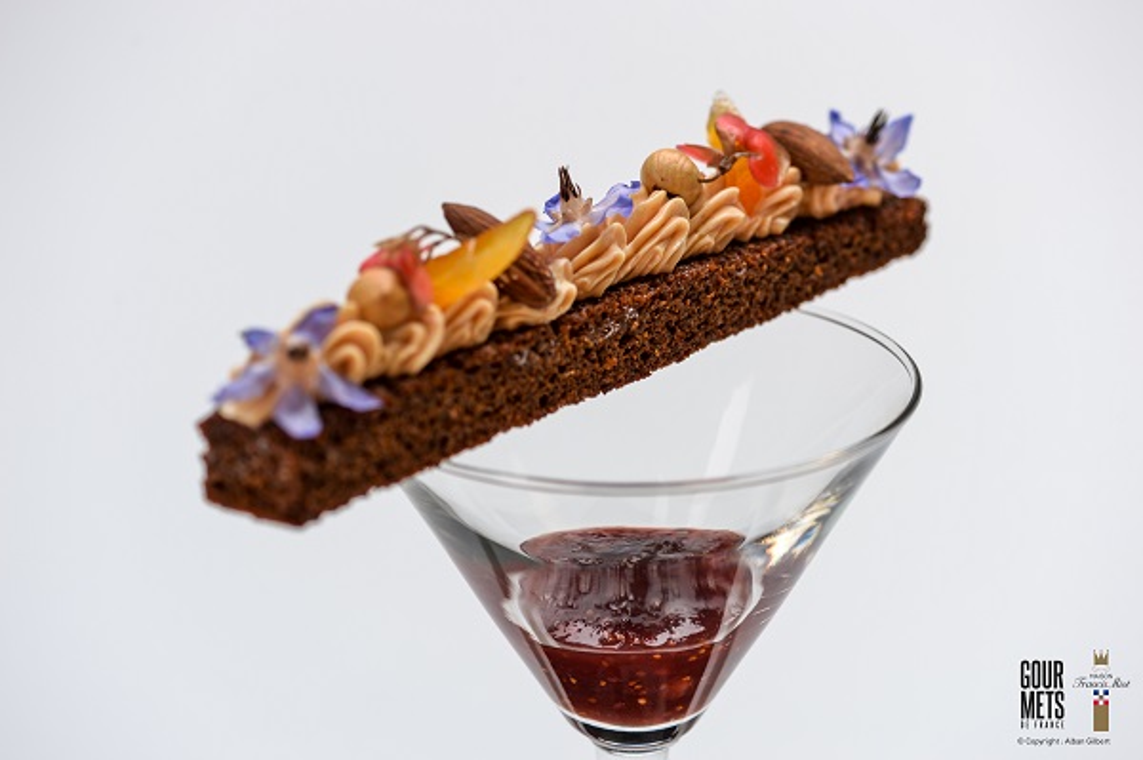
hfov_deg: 19.5
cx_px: 572
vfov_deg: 13.0
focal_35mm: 105
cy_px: 380
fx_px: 3331
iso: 50
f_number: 7.1
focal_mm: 105
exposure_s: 1/100
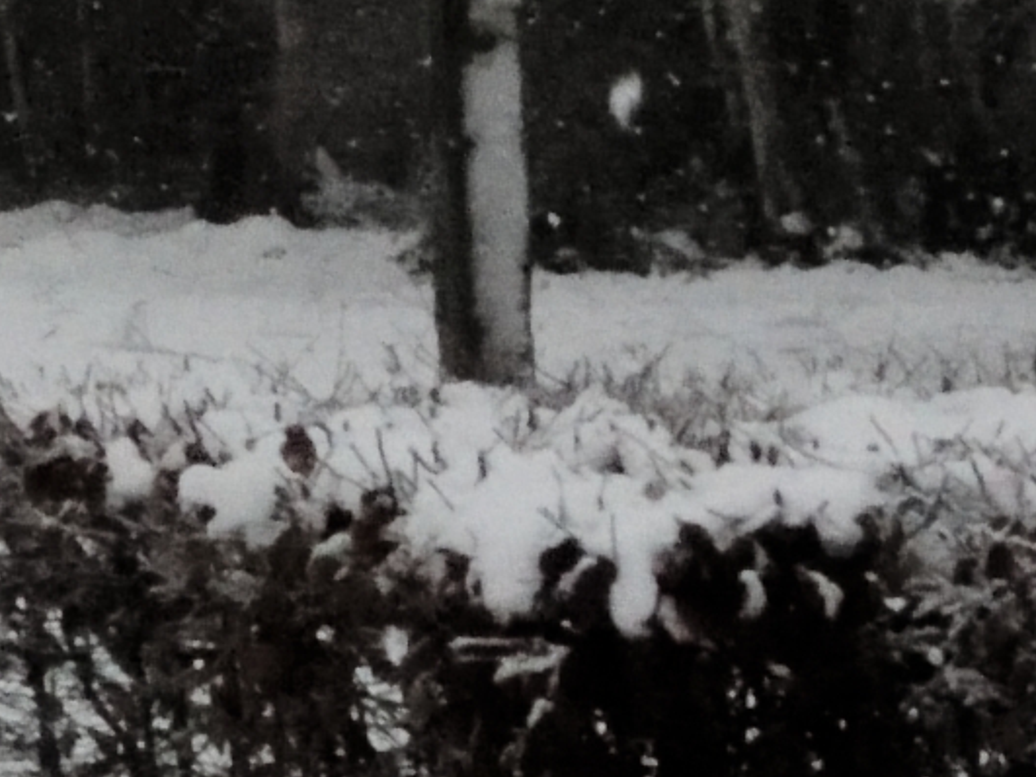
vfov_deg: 6.9
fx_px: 6313
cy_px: -607
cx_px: -1520
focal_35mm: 211
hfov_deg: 8.5
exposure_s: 1/800
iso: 1600
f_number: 6.3
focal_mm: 6
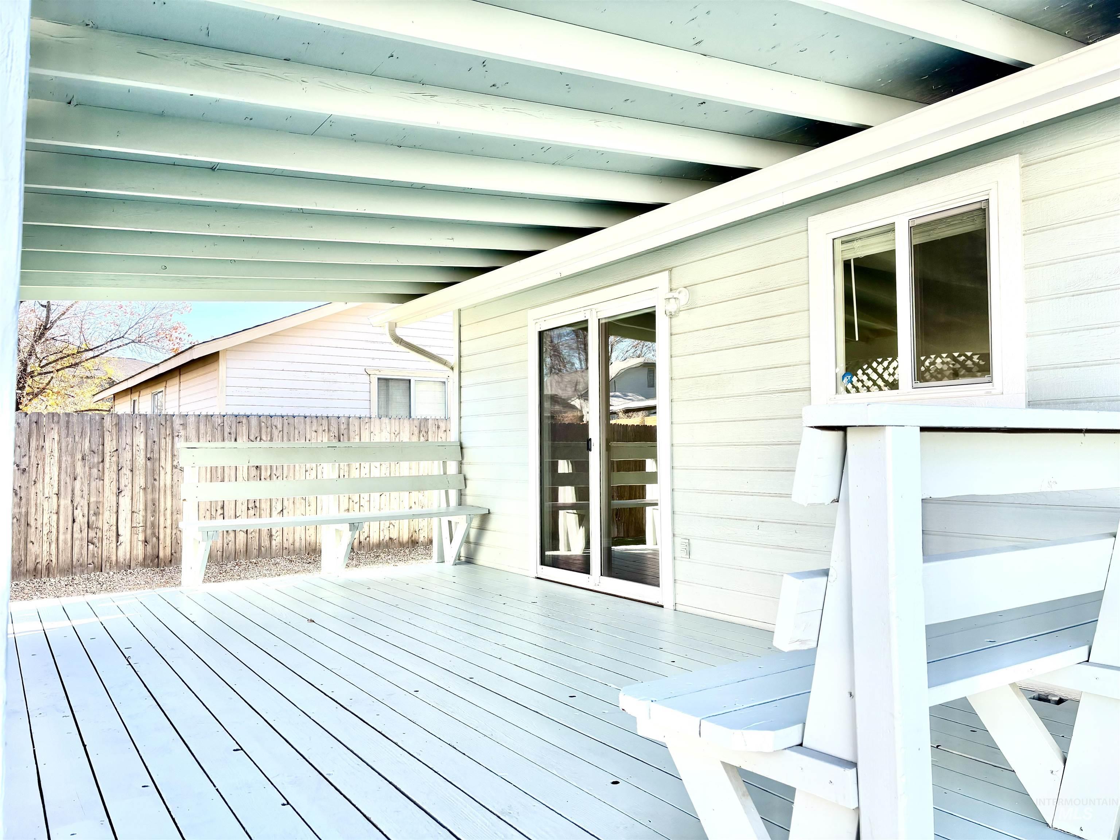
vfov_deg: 53.1
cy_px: 420
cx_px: 560
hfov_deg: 67.3
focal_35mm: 26
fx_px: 841
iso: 50
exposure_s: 1/775
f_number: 1.6
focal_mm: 5.96
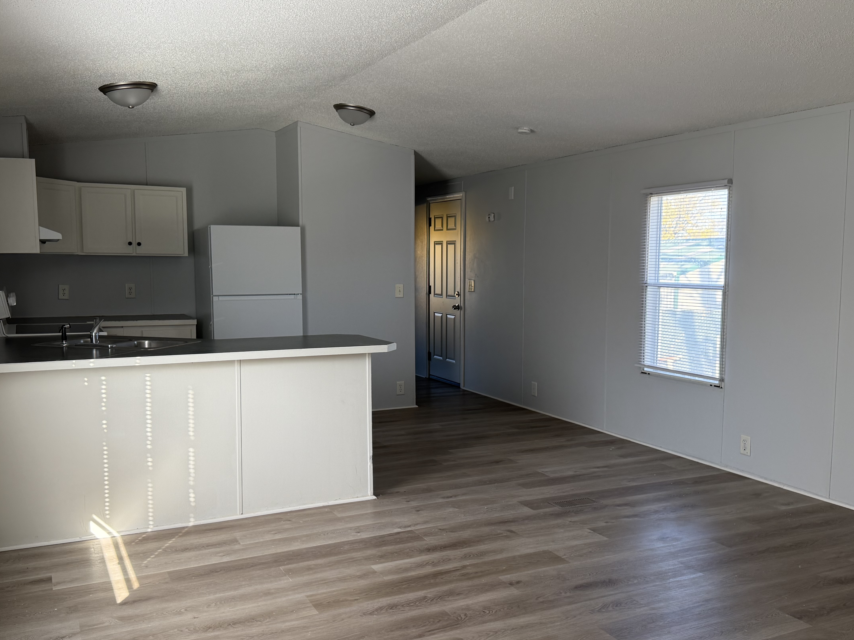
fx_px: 789
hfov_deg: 56.8
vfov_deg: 44.1
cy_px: 334
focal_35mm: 32
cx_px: 419
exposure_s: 1/231
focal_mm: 6.76
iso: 100
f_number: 1.78
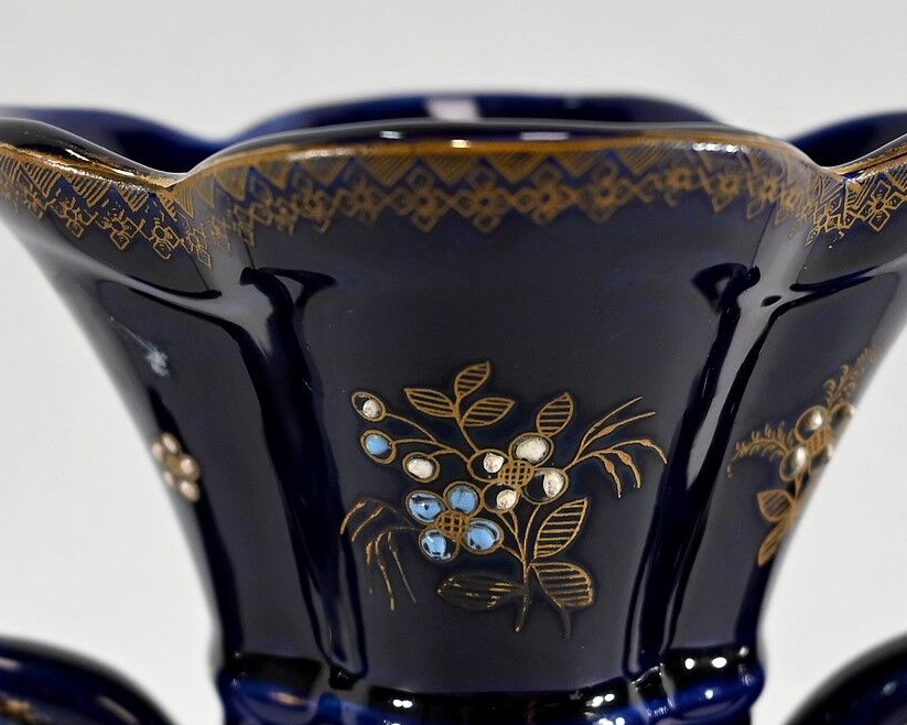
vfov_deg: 31.4
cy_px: 421
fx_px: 1288
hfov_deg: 38.8
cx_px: 498
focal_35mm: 48
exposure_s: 1/125
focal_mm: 35
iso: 1000
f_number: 5
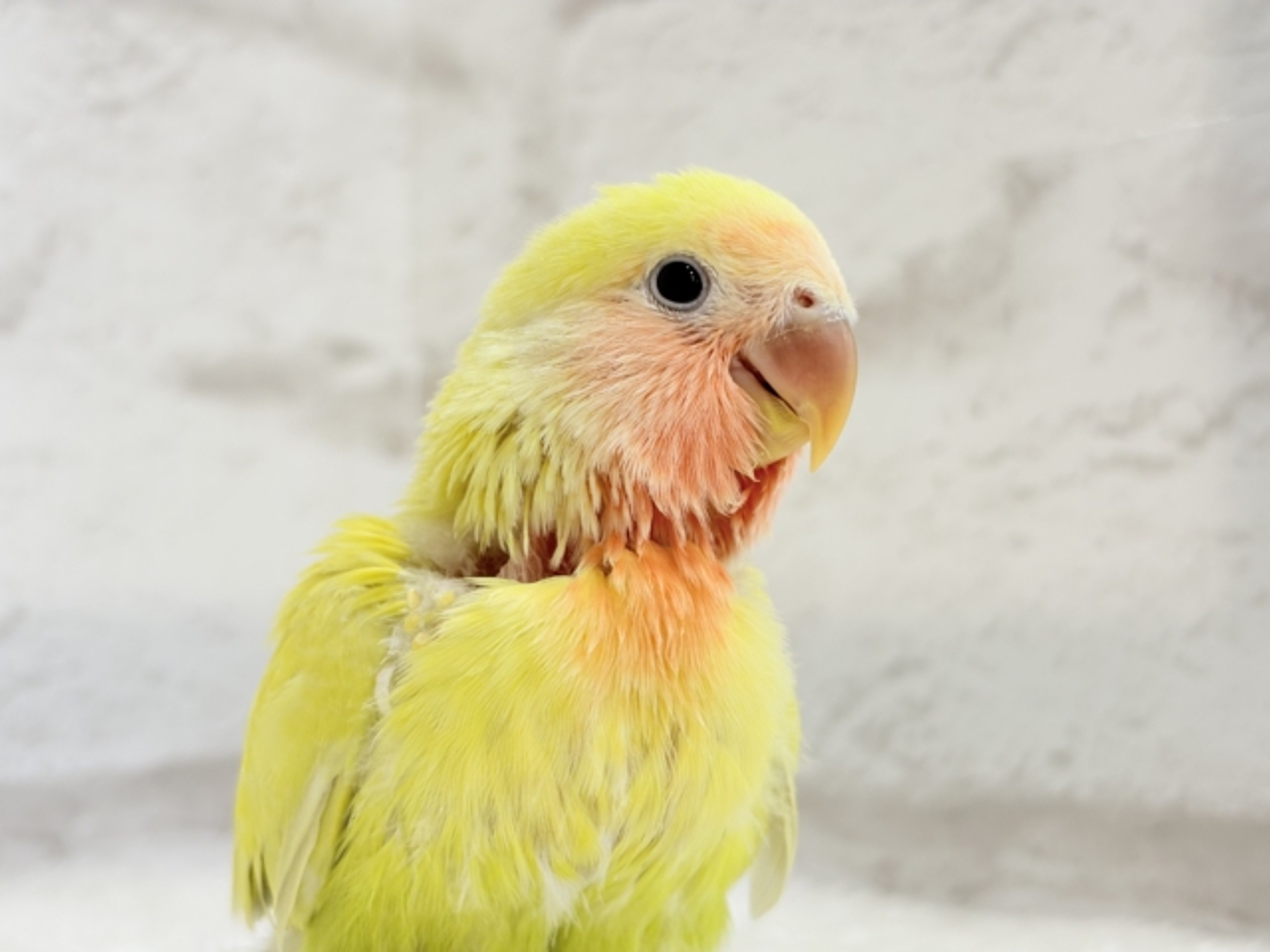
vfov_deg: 28.0
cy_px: 476
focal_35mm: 52
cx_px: 635
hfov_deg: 36.8
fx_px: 1908
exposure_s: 1/50
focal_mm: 5.96
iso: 40
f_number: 1.6
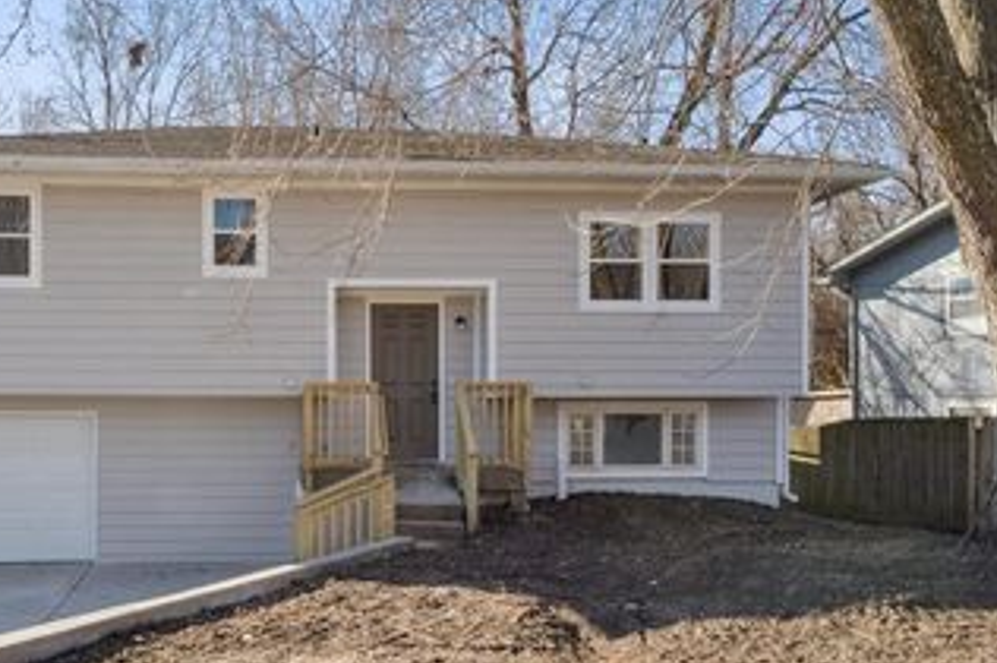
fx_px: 1051
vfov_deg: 35.0
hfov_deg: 49.9
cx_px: 334
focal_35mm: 38
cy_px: 349
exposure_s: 1/13
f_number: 22
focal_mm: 24
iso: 100
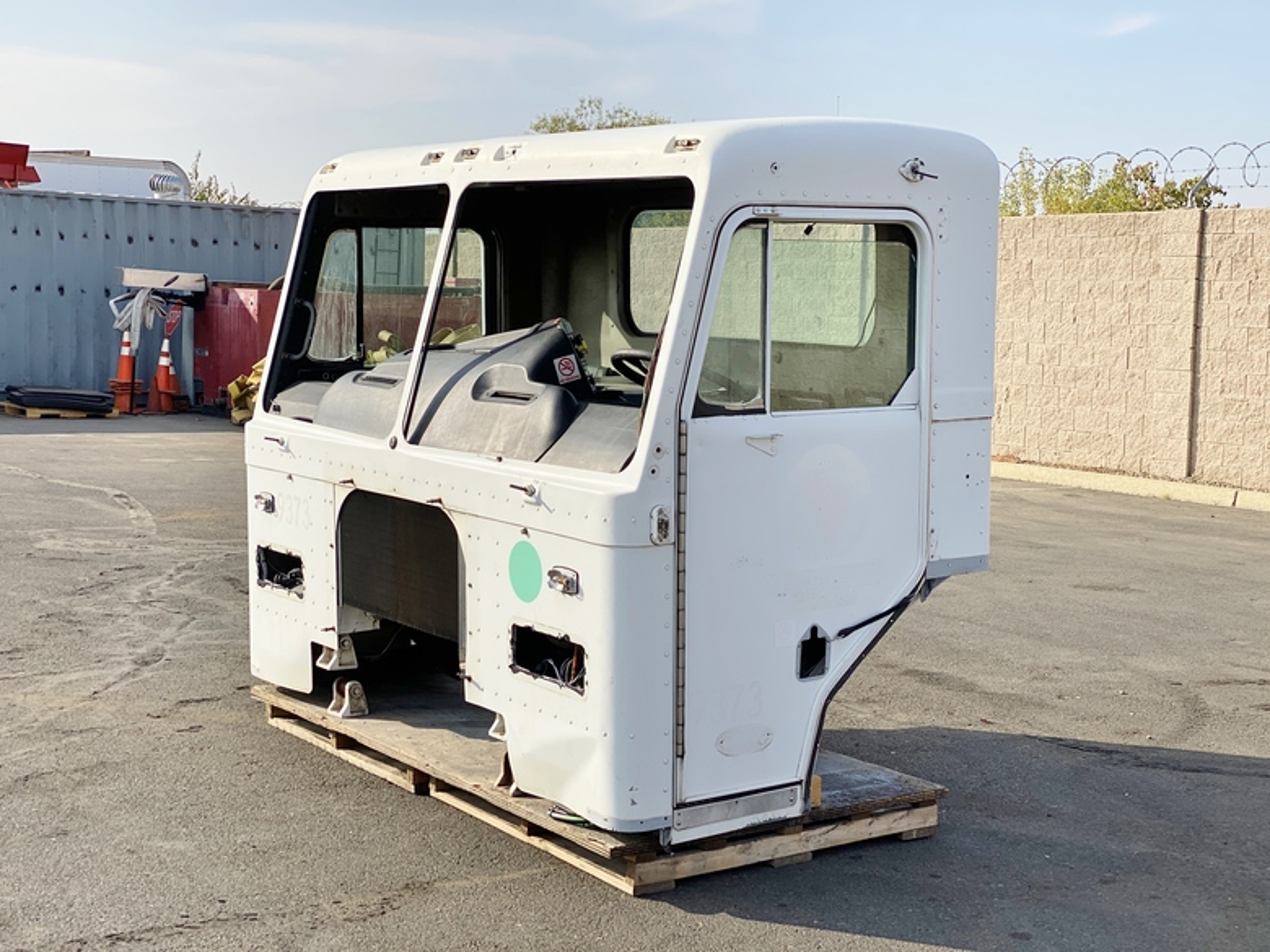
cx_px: 635
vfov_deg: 28.0
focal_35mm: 52
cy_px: 476
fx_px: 1908
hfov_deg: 36.8
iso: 20
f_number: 2
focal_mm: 6
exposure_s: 1/2519
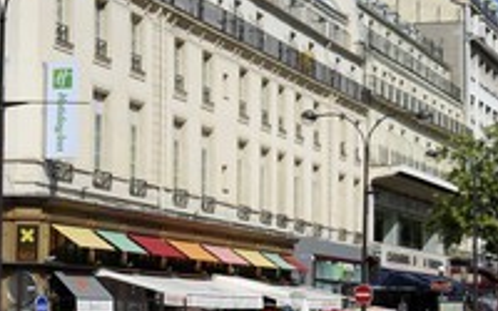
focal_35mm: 124
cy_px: 112
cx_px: 431
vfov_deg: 10.6
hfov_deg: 16.6
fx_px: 1683
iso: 200
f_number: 13
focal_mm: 58
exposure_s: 1/250
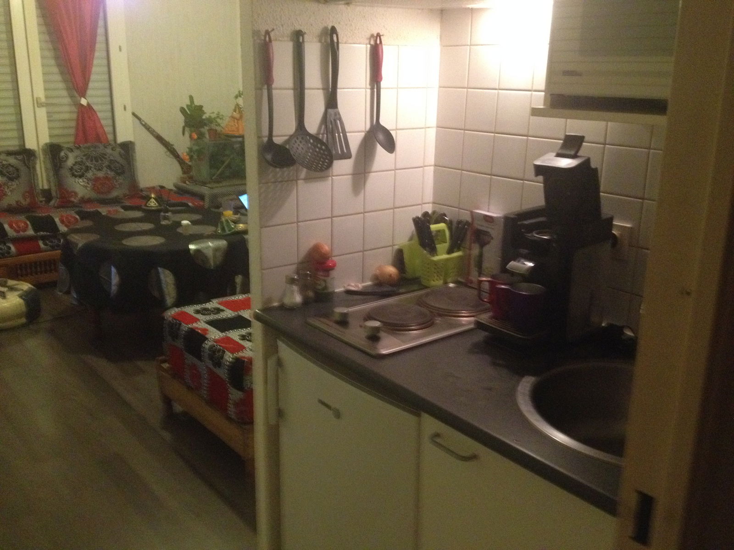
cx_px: 367
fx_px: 742
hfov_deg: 52.6
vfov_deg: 40.7
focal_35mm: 35
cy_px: 275
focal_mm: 4.28
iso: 500
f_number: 2.4
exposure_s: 1/15
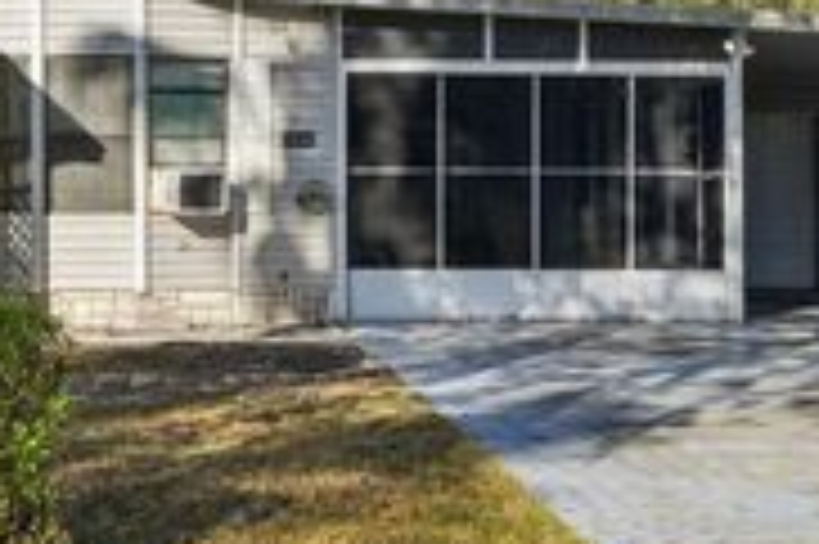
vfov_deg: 14.2
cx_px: 189
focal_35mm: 96
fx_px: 2182
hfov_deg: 21.1
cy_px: 137
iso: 50
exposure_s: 1/160
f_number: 8
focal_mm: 35
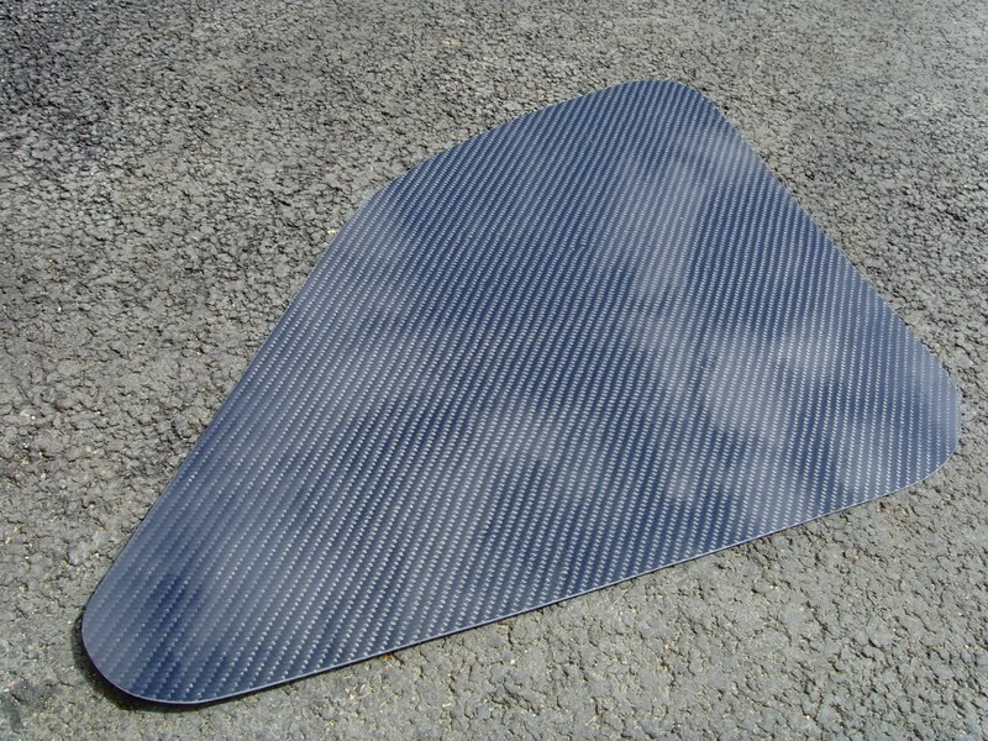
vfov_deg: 36.8
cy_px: 370
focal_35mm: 39
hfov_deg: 47.9
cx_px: 494
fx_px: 1113
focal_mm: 6.6
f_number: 6.3
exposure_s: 1/180
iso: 80
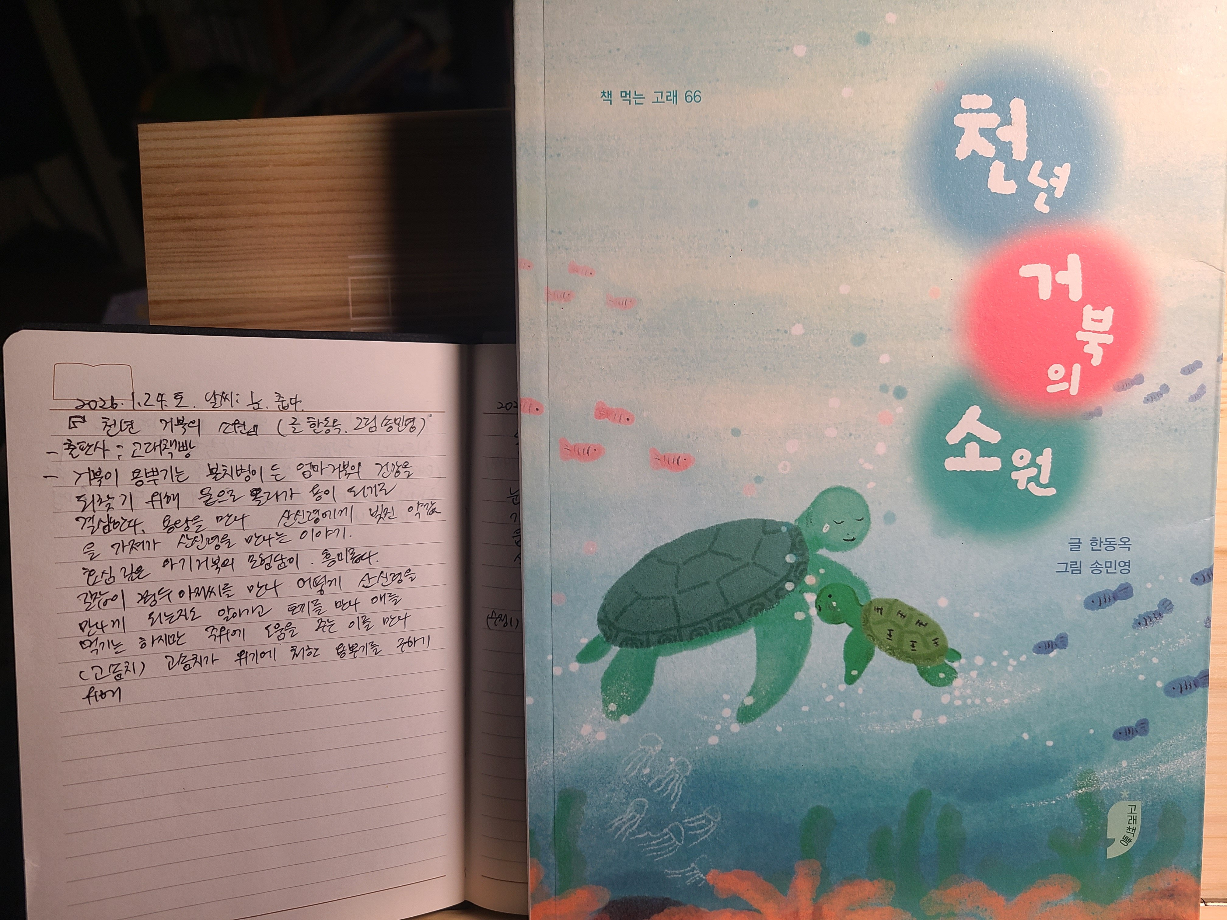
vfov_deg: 53.1
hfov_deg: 67.3
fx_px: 922
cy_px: 460
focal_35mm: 26
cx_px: 614
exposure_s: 1/60
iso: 64
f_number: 1.8
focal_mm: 5.4
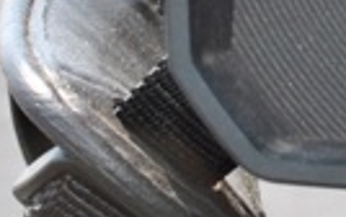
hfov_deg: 7.4
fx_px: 2576
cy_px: -207
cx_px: 719
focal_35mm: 273
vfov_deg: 4.7
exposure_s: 1/125
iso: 400
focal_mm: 32
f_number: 11
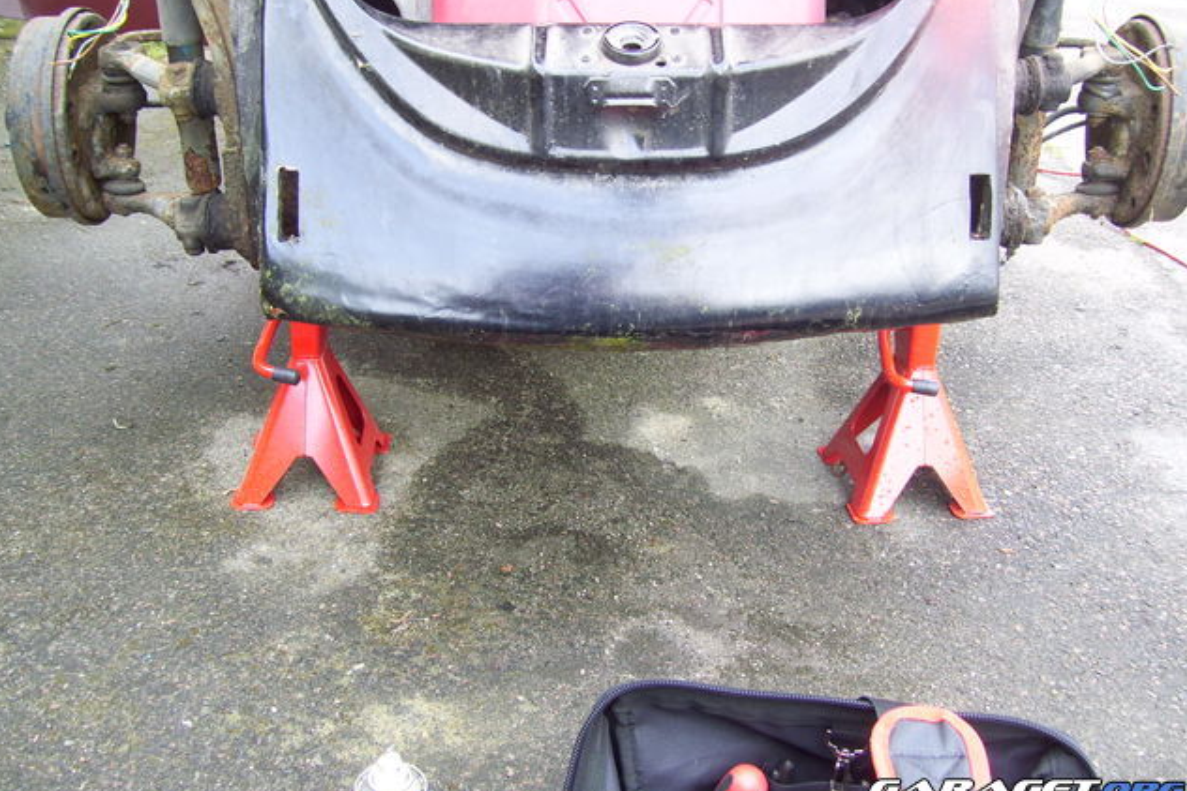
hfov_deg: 50.7
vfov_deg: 35.0
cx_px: 590
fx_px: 1253
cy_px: 355
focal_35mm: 38
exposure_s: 1/80
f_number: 2.7
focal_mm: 6
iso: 80
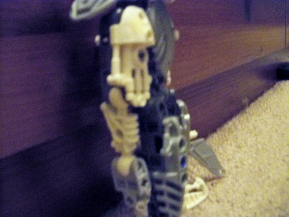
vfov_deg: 40.7
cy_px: 108
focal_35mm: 35
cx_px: 144
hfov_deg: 52.6
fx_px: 292
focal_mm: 6.2
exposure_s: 1/8
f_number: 3.5
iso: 1600
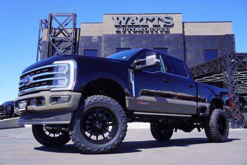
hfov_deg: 55.1
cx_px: 124
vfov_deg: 38.4
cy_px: 82
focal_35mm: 34
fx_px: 237
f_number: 8
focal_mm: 23
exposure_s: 1/125
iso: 100
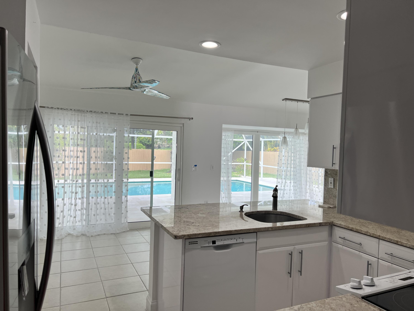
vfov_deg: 53.1
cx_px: 207
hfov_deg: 67.3
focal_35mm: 26
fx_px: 311
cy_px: 156
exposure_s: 1/260
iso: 40
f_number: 1.5
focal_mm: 5.7
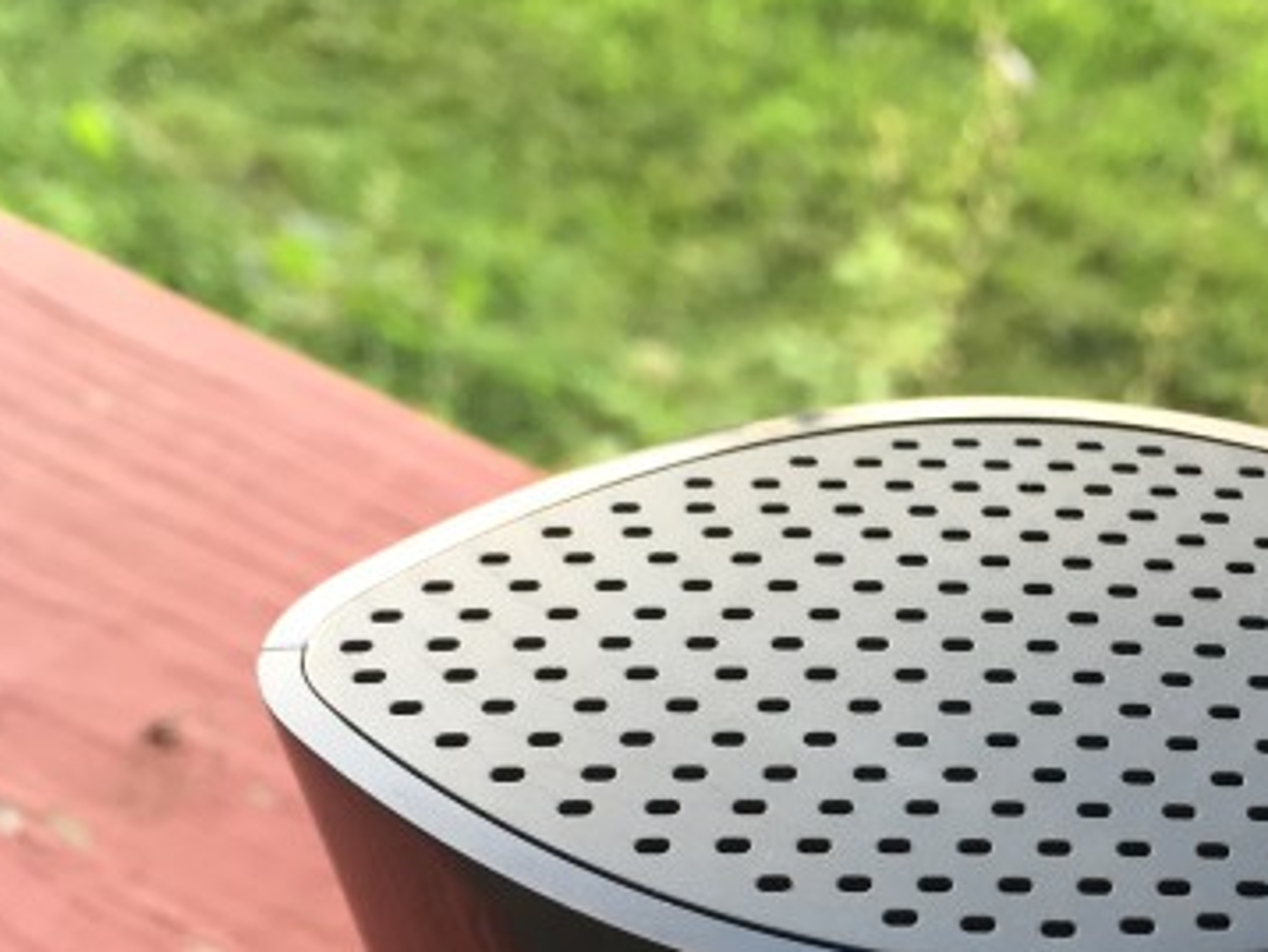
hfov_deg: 36.3
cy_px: 749
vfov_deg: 28.1
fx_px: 1869
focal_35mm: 51
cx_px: 1006
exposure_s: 1/30
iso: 32
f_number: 2.2
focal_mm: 4.15
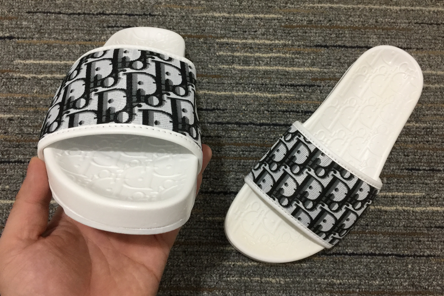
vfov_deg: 42.3
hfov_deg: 60.3
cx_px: 226
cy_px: 137
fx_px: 382
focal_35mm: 31
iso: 64
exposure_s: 1/33
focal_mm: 4.15
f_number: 2.2
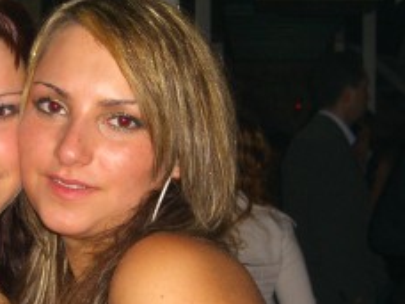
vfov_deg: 14.8
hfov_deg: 19.6
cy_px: 197
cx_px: 144
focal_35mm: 100
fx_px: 1170
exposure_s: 1/60
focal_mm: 7.9
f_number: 2.8
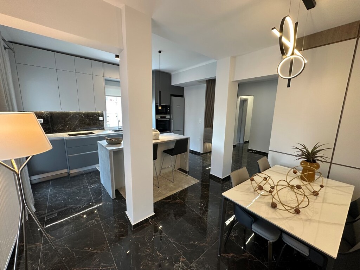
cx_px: 180
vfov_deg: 85.7
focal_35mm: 14
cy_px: 135
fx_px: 146
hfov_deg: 102.1
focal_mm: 2.22
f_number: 2.2
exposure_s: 1/100
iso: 200
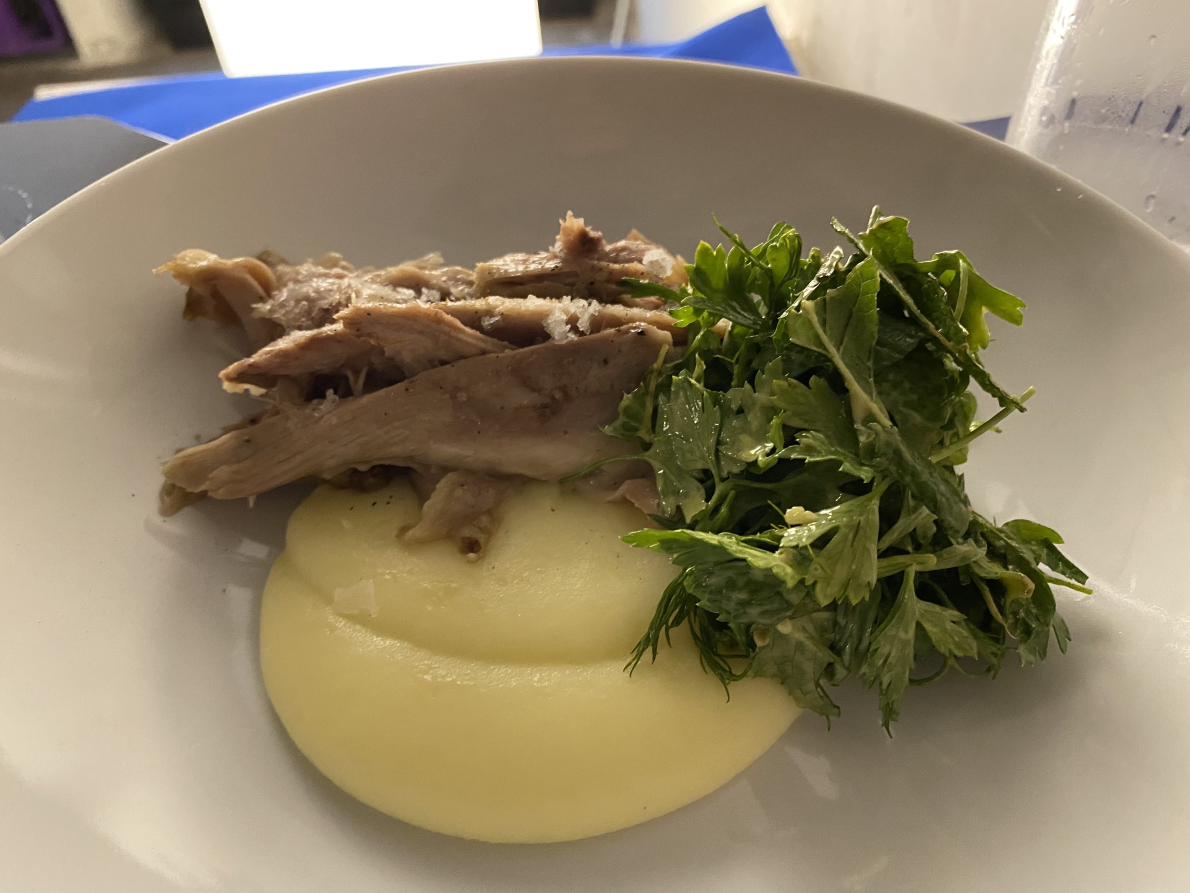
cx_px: 595
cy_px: 446
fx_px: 894
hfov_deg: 67.3
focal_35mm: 26
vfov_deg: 53.1
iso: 400
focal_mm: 4.25
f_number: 1.8
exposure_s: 1/50
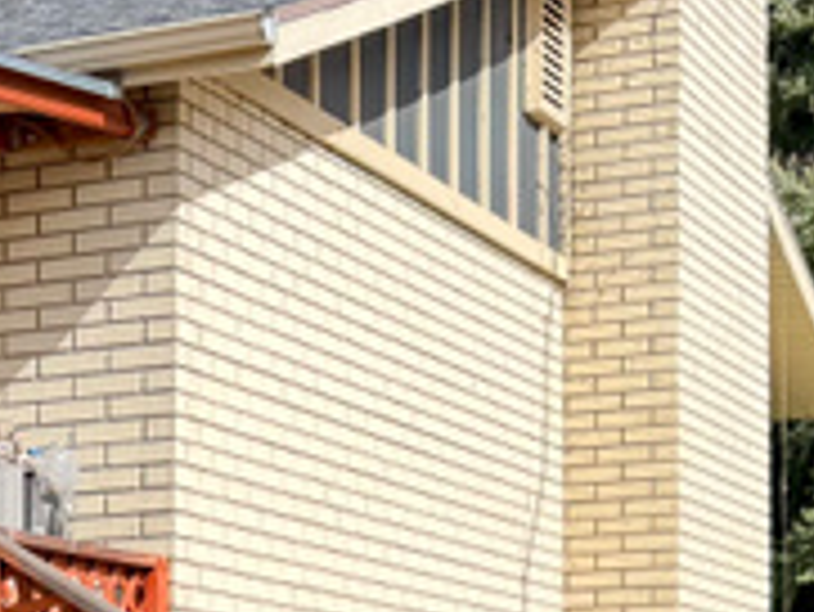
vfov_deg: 10.7
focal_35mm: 136
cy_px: 783
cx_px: -612
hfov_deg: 13.2
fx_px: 3200
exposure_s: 1/1238
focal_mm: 6.76
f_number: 1.78
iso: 80
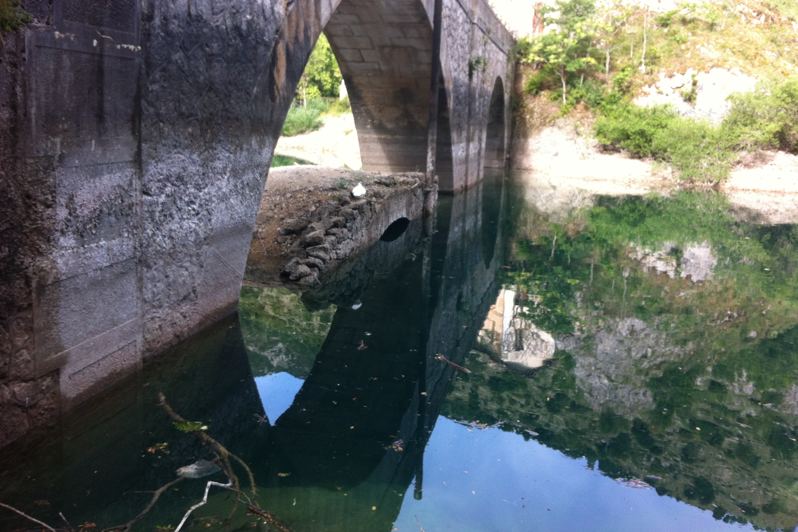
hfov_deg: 51.9
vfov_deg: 35.9
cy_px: 232
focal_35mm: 37
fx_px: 820
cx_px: 401
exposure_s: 1/155
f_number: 2.8
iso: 80
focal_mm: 3.85
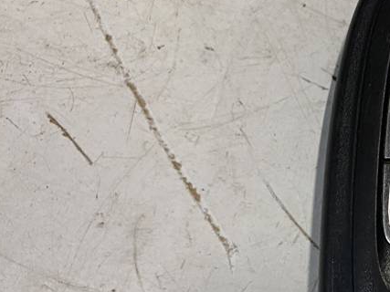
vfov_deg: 24.3
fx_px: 676
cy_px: 198
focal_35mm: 60
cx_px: 459
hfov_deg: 28.3
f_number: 1.8
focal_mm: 4.25
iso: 160
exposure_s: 1/50
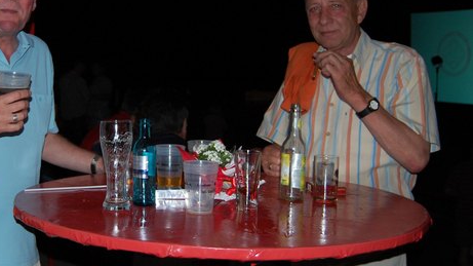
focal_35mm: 62
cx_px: 115
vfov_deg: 19.4
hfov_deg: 33.1
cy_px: 110
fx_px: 777
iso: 400
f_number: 4.2
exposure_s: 1/60
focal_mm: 26
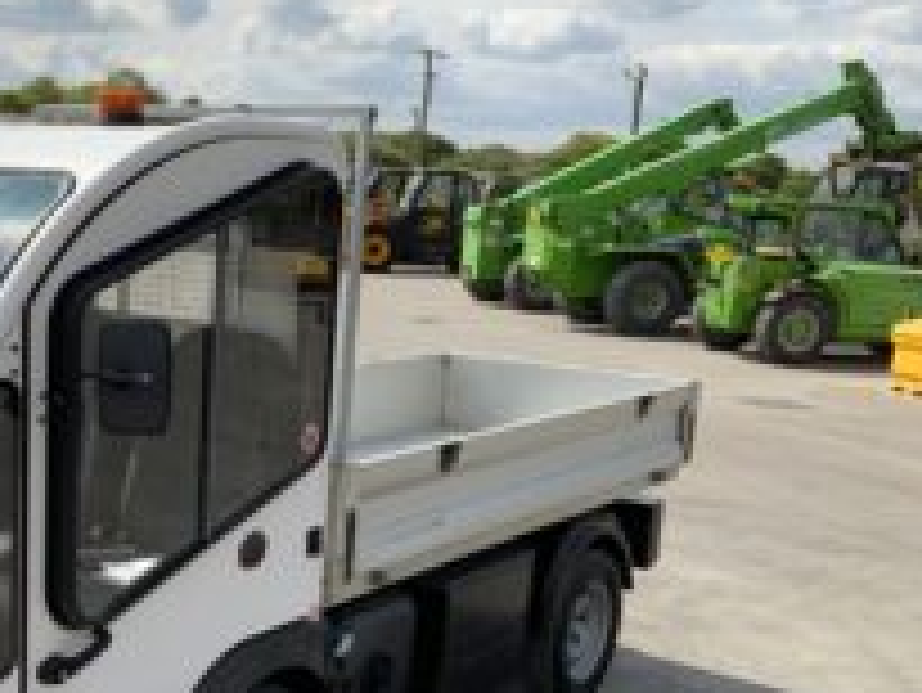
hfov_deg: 36.3
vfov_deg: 28.2
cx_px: 198
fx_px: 1359
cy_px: 508
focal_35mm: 51
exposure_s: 1/2538
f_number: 1.8
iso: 20
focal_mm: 3
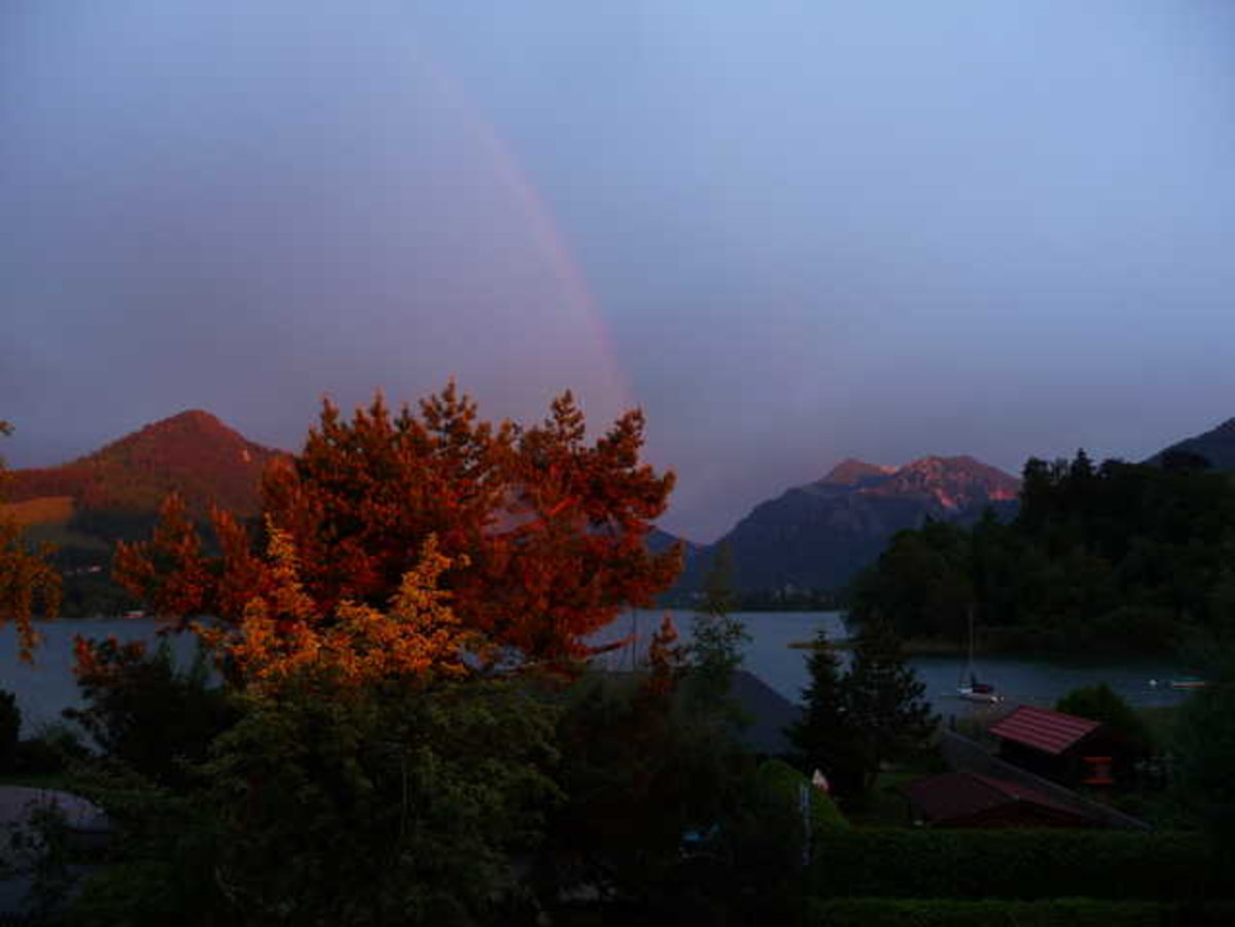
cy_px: 464
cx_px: 618
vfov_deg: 46.8
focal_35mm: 30
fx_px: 1070
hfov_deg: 60.0
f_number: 3.4
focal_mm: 5
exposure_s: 1/15
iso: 100
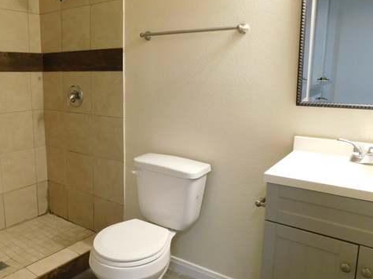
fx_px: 334
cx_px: 133
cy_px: 128
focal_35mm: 31
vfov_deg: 45.4
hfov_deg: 57.4
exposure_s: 1/30
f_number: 3
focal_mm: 4
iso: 220
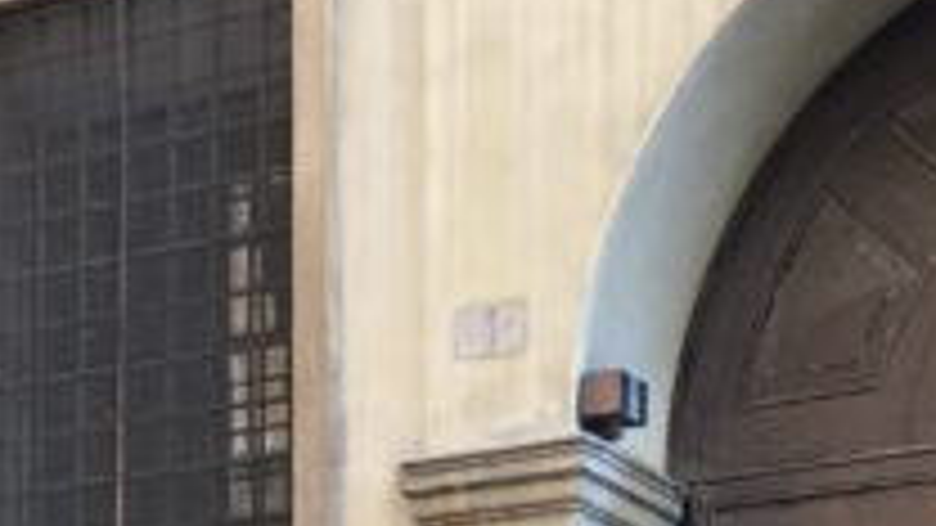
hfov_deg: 20.2
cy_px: 998
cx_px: 976
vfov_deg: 11.0
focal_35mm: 102
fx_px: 2532
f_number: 1.8
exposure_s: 1/120
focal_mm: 4
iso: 32
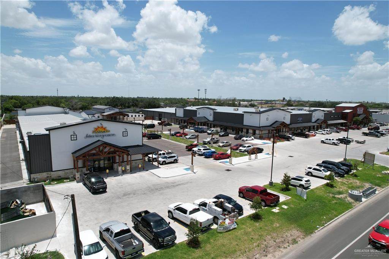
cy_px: 130
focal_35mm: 22
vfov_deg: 57.2
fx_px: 238
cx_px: 194
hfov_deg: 78.6
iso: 110
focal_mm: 8.38
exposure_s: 1/2500
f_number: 2.8
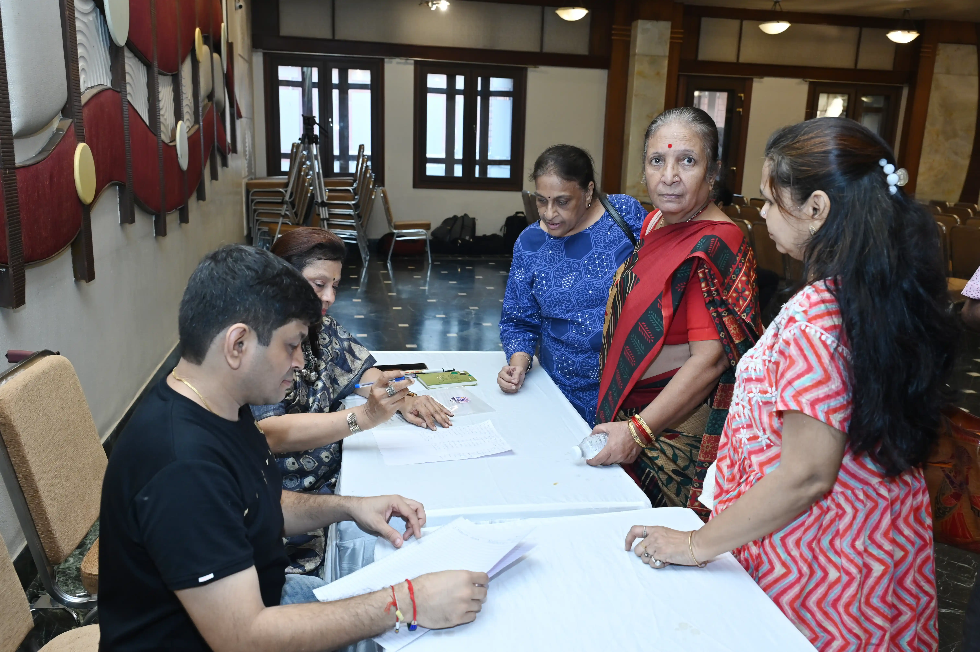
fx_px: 775
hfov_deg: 64.6
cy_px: 326
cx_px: 490
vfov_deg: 45.6
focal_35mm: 28
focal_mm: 28.5
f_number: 5.6
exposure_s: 1/200
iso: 1250
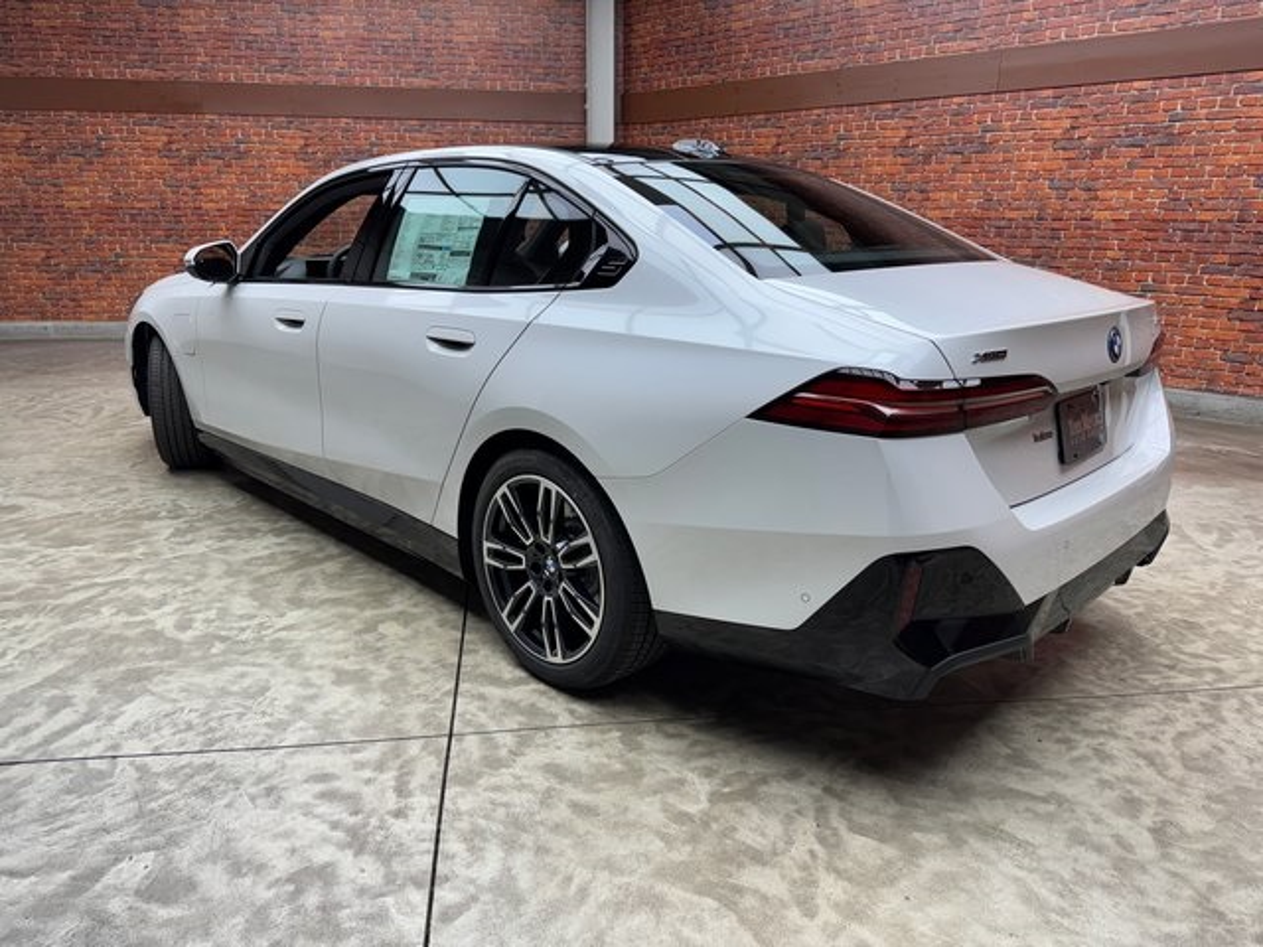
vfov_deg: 56.8
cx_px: 632
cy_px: 474
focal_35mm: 24
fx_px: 876
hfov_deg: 71.6
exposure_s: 1/180
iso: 64
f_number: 1.78
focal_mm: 6.76
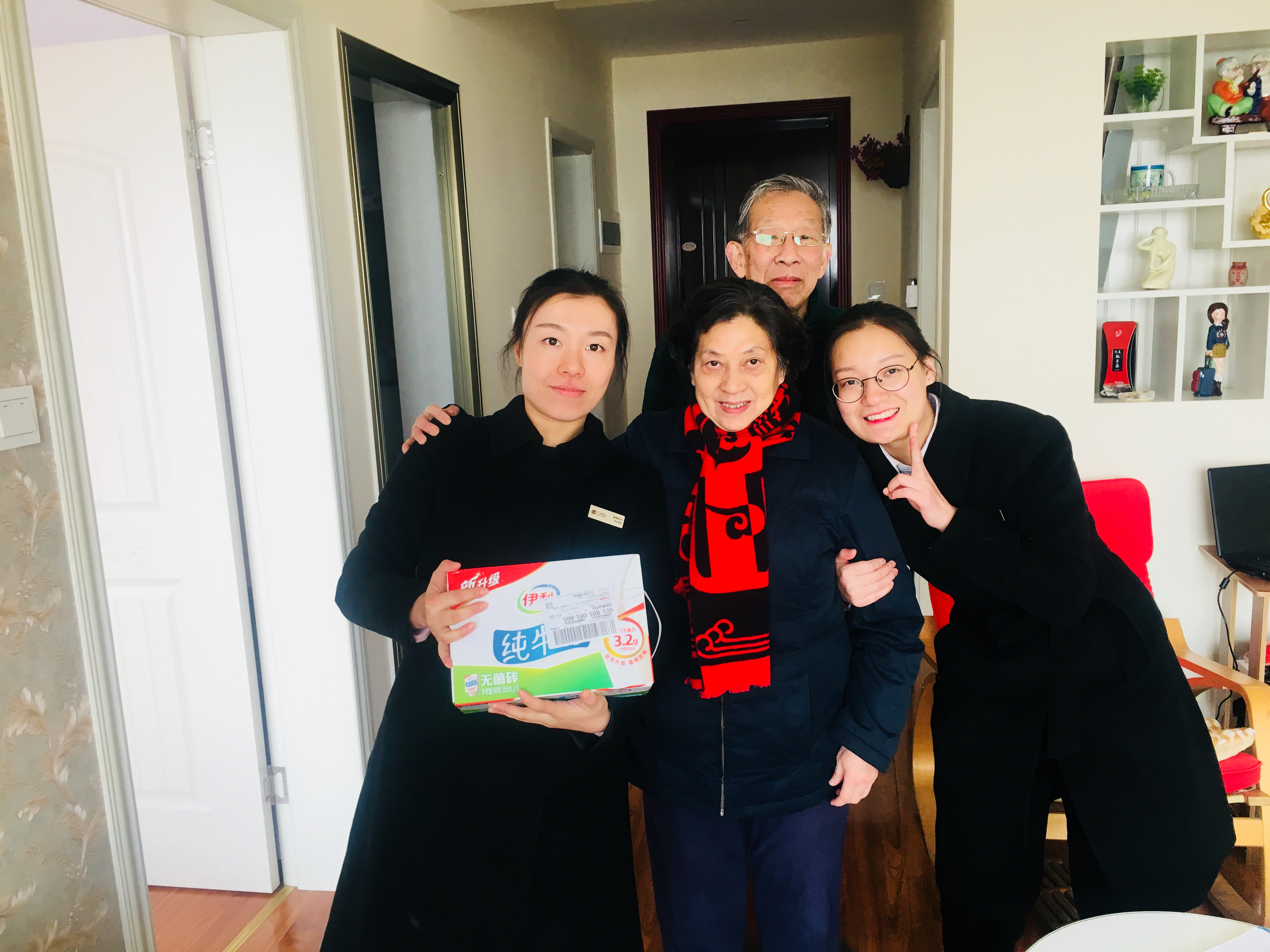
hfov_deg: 61.7
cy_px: 476
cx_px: 635
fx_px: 1064
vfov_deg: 48.2
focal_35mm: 29
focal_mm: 4.15
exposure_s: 1/33
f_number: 2.2
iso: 25
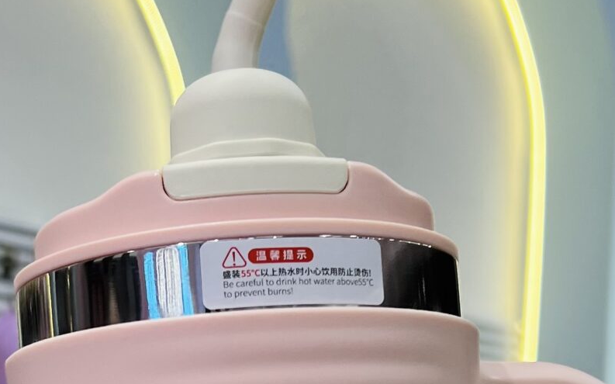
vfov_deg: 13.8
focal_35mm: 89
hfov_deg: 23.3
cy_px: 566
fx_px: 1491
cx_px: 244
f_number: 1.5
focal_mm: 5.7
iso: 50
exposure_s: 1/464
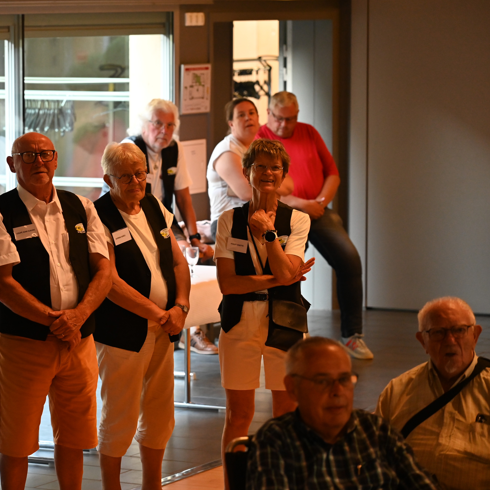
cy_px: 244
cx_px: 120
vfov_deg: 11.3
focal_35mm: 154
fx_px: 2466
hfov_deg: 11.3
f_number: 4
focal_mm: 120
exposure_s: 1/125
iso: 3200
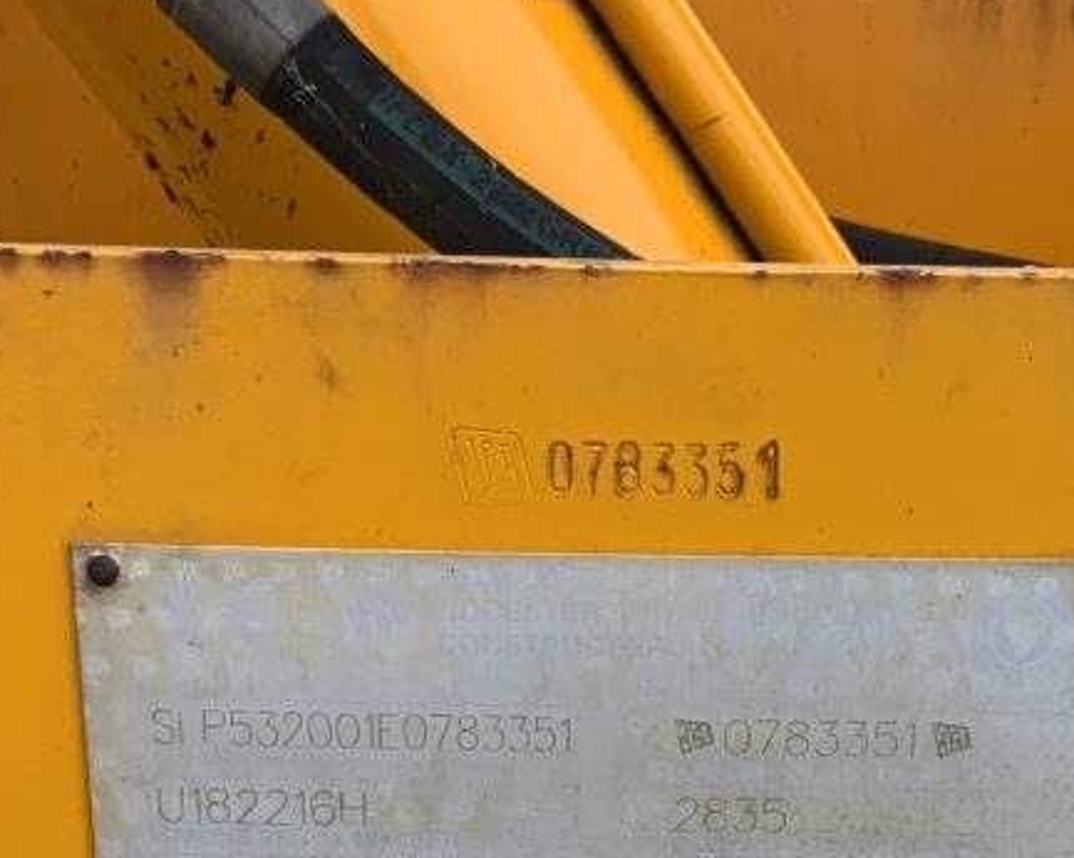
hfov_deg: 28.3
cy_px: 937
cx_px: 618
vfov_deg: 21.6
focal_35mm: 67
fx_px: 2129
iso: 32
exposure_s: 1/122
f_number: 1.8
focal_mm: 3
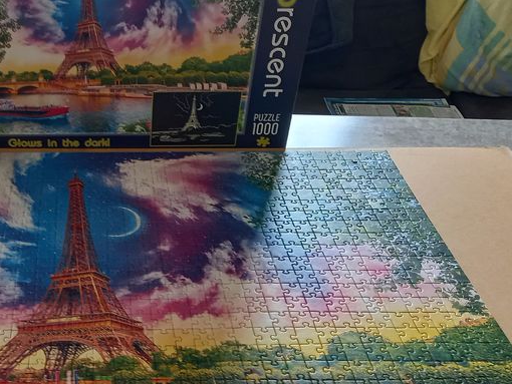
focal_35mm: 49
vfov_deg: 29.6
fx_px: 725
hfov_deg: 37.4
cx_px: 98
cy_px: 231
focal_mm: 4.6
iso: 200
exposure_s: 1/50
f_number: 2
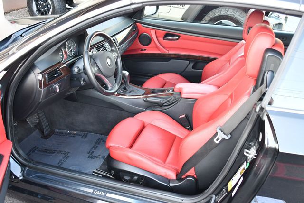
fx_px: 304
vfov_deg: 36.9
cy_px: 102
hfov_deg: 53.1
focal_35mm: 36
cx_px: 152
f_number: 3.5
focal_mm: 18
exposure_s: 1/125
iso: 900
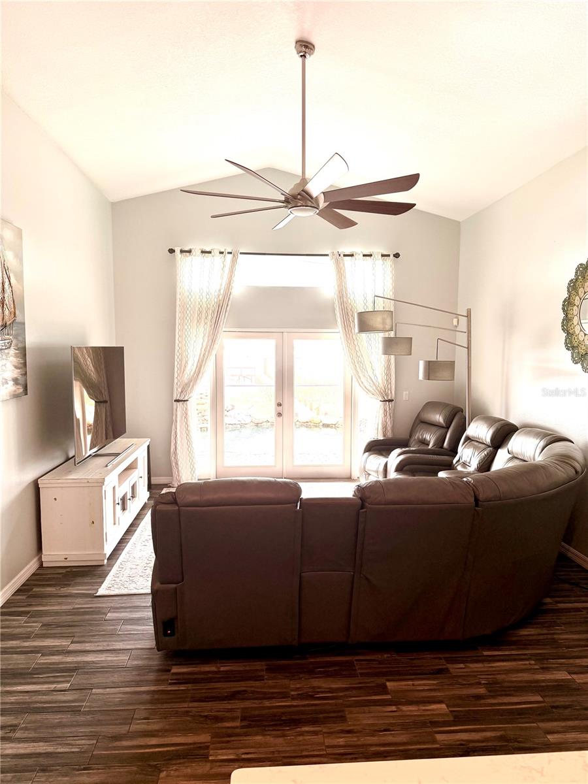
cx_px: 294
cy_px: 392
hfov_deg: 56.8
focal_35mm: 24
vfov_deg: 71.6
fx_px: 544
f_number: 1.78
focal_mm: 6.76
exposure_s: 1/120
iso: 125
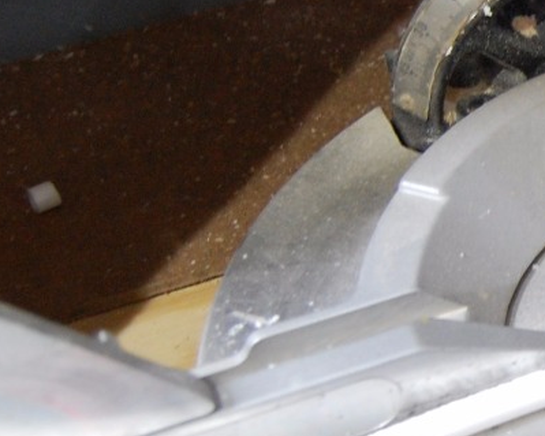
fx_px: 2032
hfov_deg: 14.2
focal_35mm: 126
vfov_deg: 12.2
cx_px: 843
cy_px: 178
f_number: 3.8
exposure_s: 1/25
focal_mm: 22
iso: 800
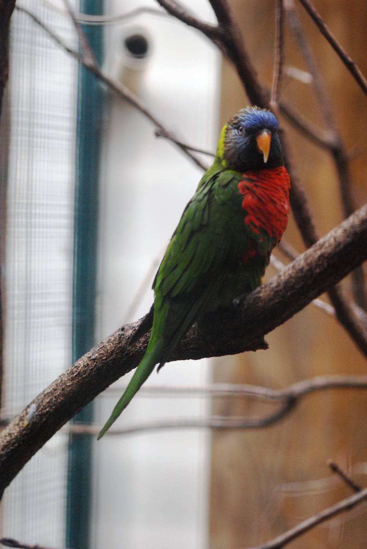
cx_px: 184
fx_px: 1601
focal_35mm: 105
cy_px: 274
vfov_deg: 19.4
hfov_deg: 13.1
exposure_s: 1/160
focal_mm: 70
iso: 1600
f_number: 4
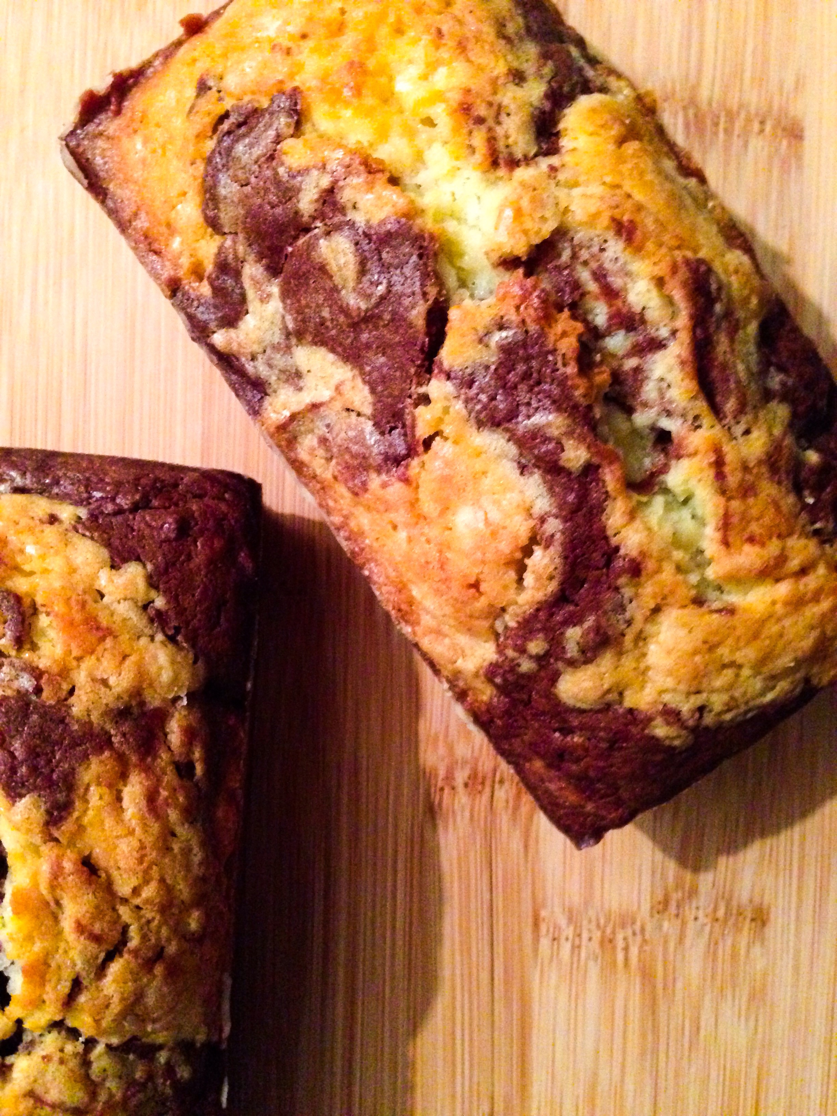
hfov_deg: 42.9
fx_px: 1064
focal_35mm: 33
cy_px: 558
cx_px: 418
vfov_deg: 55.4
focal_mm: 4.12
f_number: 2.4
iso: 640
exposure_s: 1/15
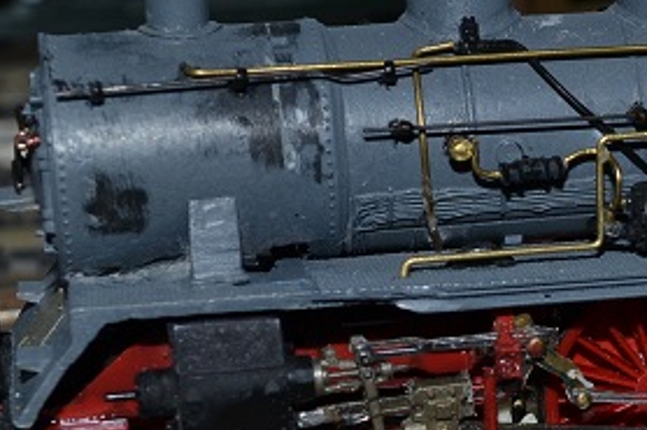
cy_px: 293
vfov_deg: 9.8
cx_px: 714
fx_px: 2515
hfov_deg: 14.3
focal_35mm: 140
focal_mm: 30
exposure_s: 1/60
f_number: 8
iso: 100
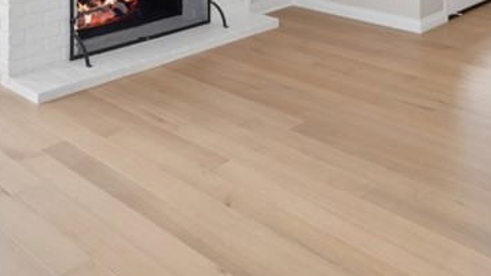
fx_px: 625
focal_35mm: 48
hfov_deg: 42.8
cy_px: -154
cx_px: 276
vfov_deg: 20.7
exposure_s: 1/13
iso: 100
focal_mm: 16
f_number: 9
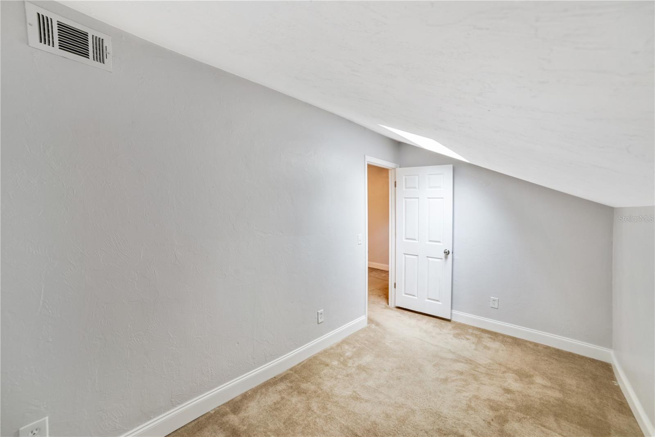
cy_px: 218
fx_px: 255
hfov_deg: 104.2
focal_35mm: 14
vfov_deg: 81.2
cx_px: 328
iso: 100
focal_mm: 14
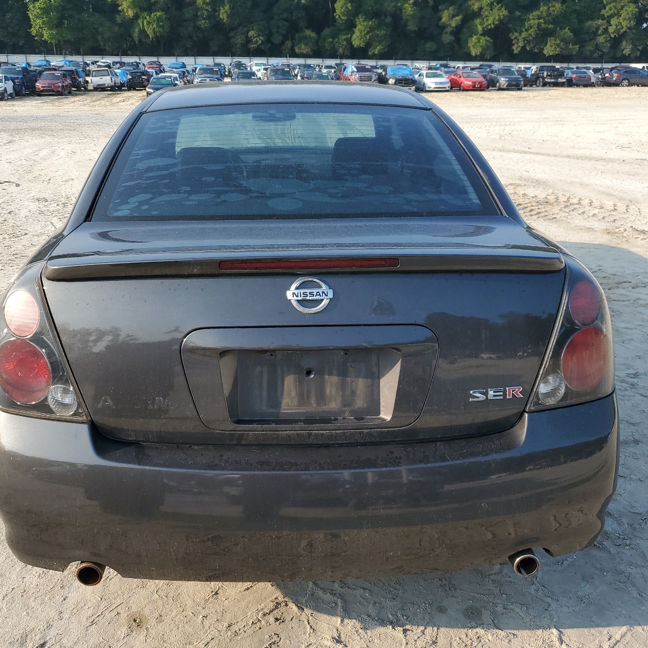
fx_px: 657
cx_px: 298
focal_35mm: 31
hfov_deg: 52.5
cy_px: 326
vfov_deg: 52.5
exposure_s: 1/1429
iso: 50
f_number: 1.5
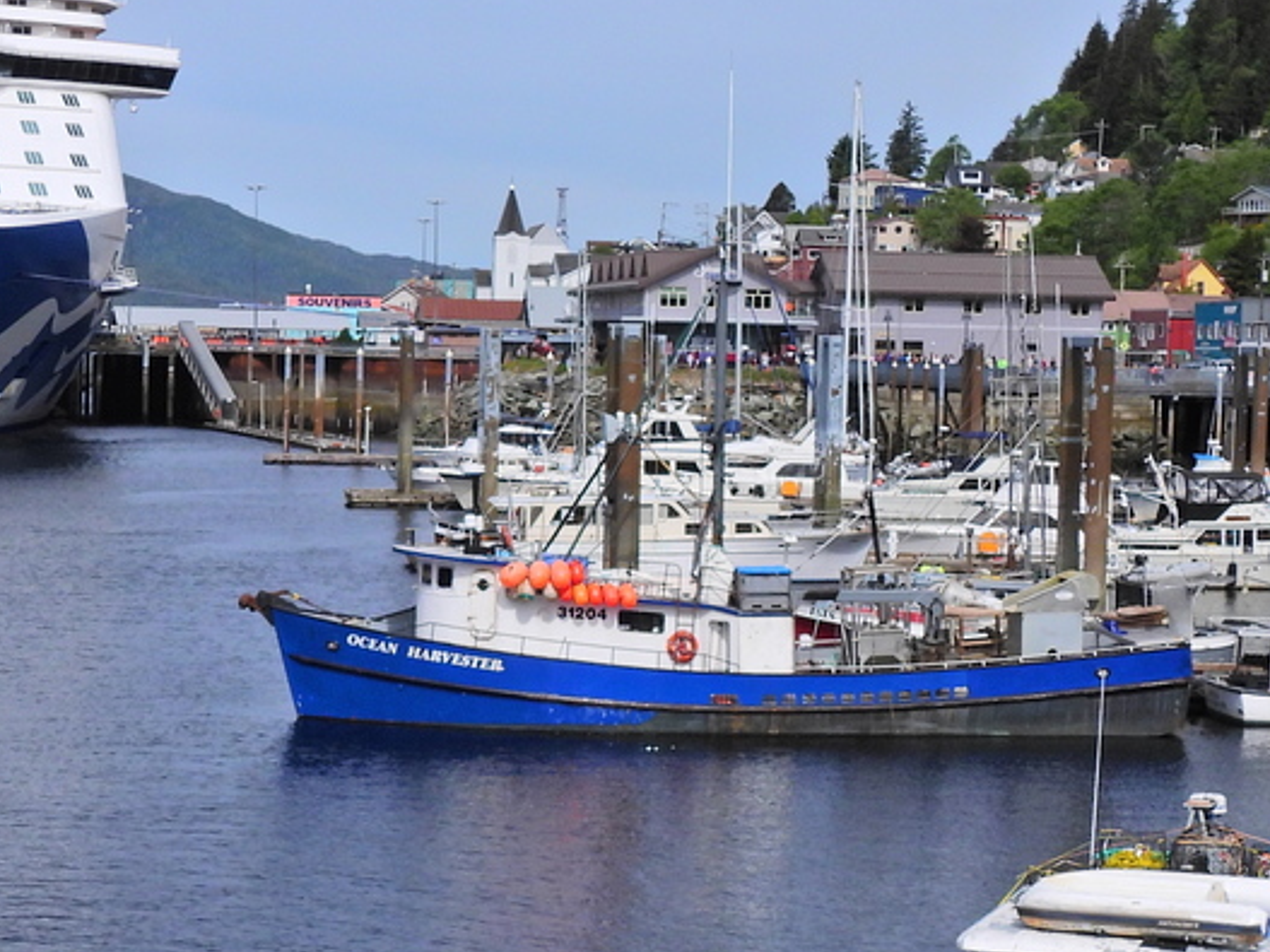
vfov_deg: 17.3
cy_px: 564
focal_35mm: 85
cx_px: 549
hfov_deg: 23.0
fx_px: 3118
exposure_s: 1/1600
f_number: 4
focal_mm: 6.2
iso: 100
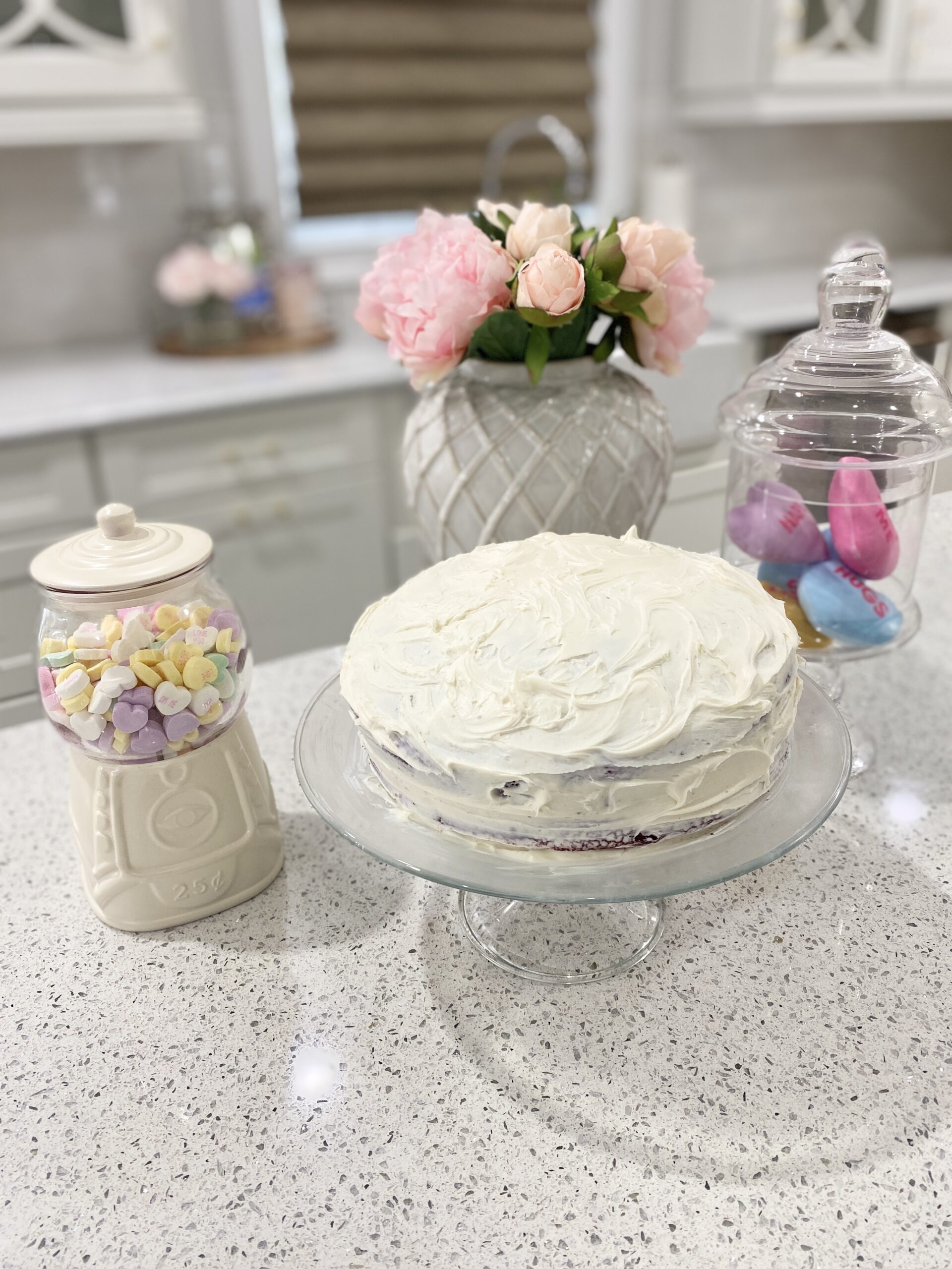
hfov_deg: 53.1
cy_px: 634
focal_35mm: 26
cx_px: 476
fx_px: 953
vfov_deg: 67.3
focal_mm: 4.25
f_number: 1.8
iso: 100
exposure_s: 1/60
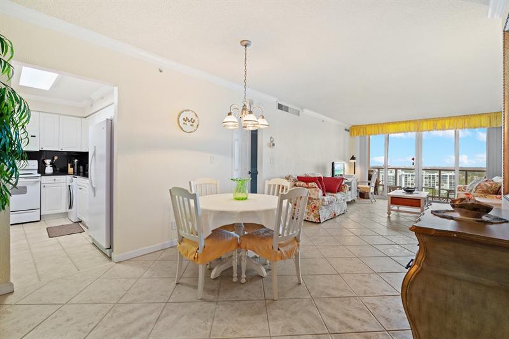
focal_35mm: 16
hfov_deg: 96.7
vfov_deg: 73.7
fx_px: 226
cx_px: 254
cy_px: 170
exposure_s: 1/15
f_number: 8
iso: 560
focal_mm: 16
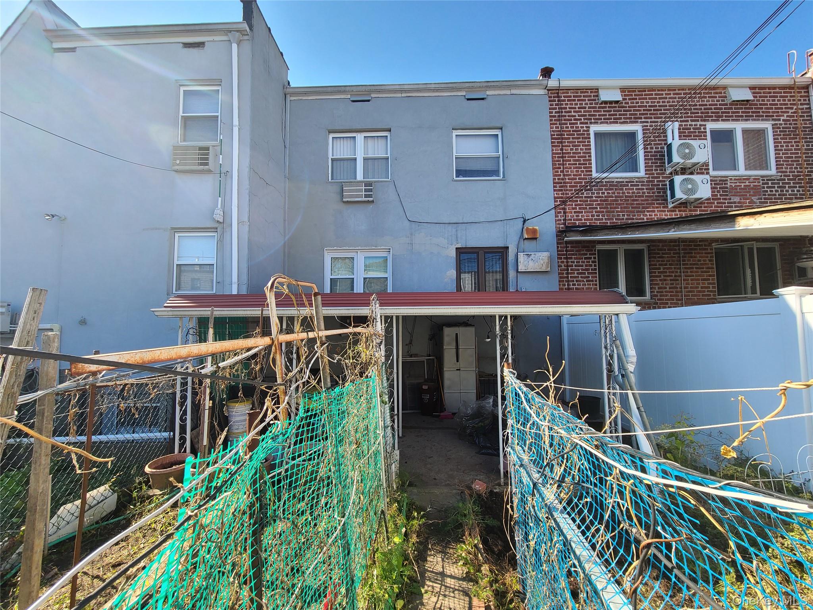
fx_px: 305
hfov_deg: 106.2
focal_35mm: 13
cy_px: 305
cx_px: 406
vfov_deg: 89.9
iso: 50
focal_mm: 2.2
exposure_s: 1/583
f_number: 2.2
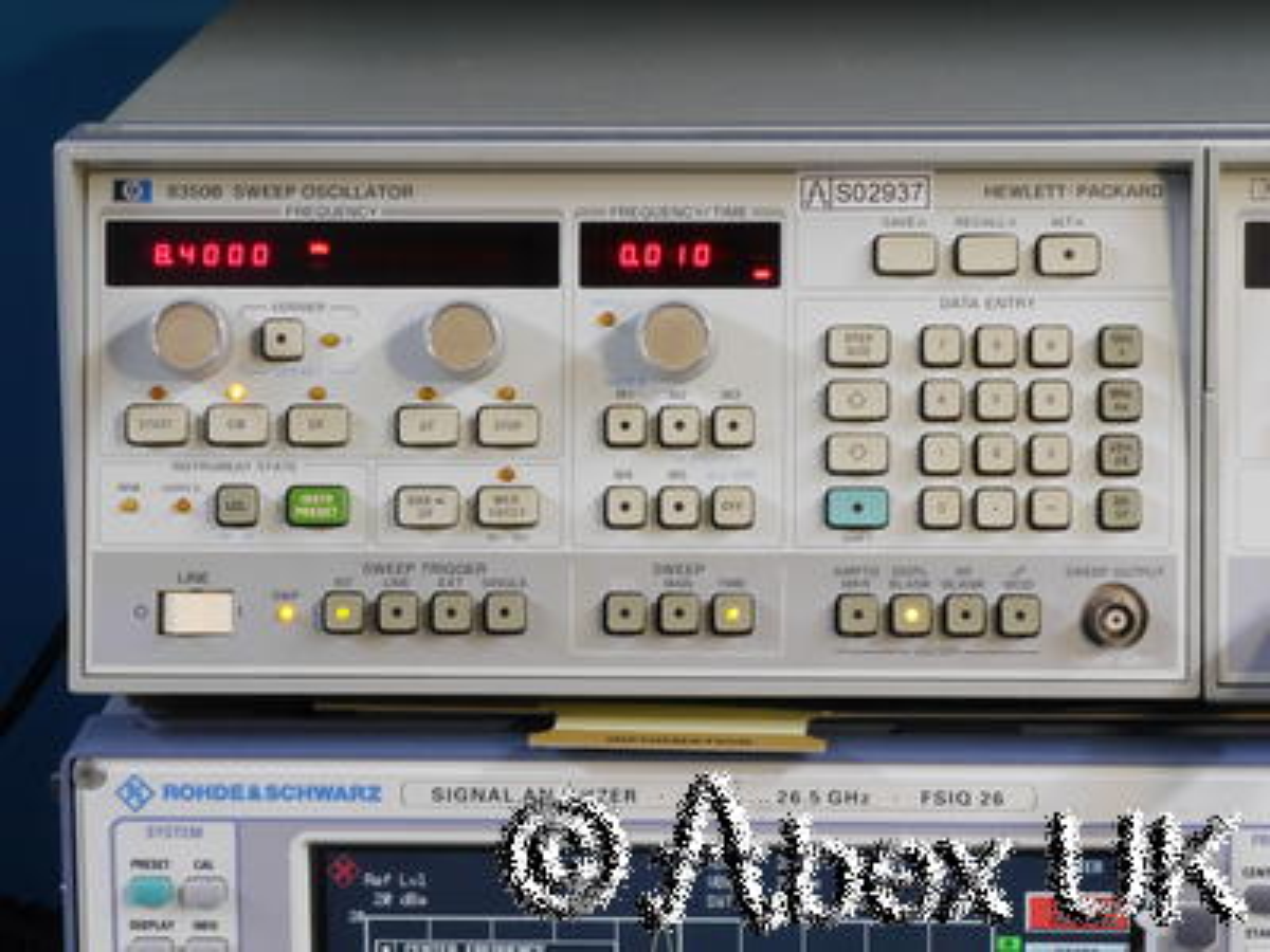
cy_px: 476
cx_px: 635
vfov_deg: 9.6
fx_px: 5650
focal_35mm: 154
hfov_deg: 12.8
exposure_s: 1/1.3
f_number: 22
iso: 800
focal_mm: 77
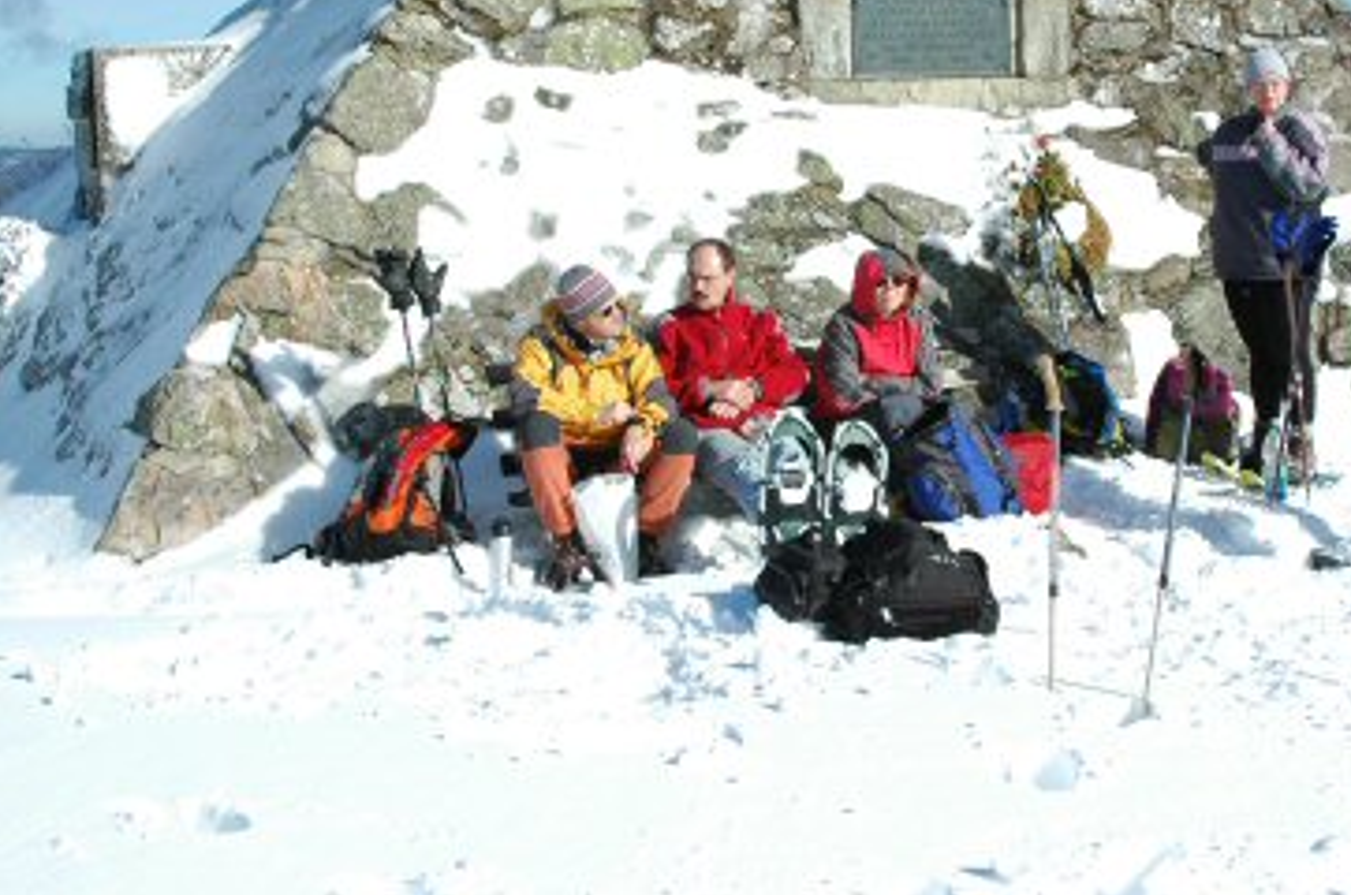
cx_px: 870
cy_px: 328
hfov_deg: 34.3
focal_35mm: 58
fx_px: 2173
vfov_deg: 23.2
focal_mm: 28
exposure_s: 1/500
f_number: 9
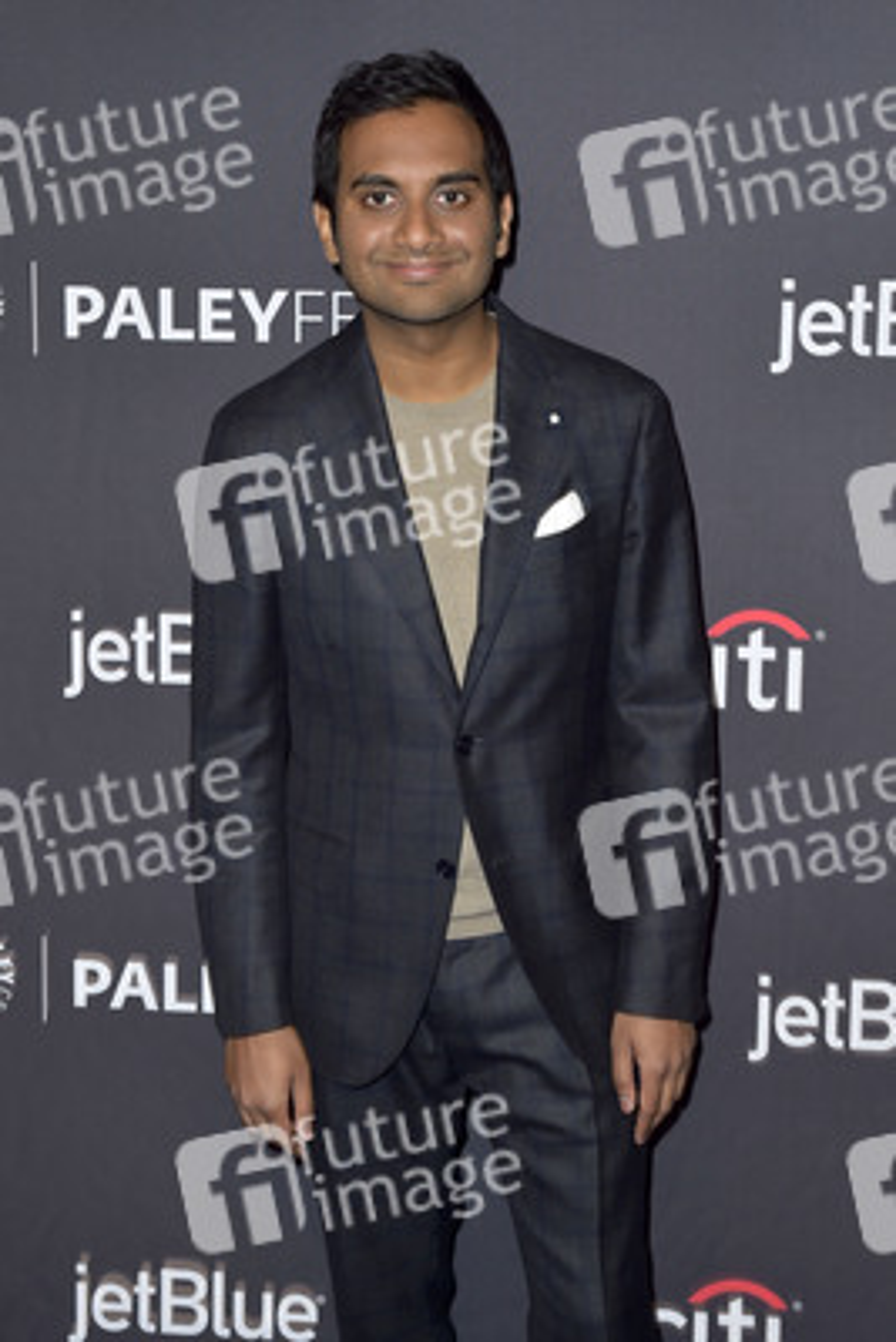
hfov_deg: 21.9
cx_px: 448
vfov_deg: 32.4
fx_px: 2312
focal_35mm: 62
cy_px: 671
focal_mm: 62
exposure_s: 1/250
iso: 250
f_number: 5.6
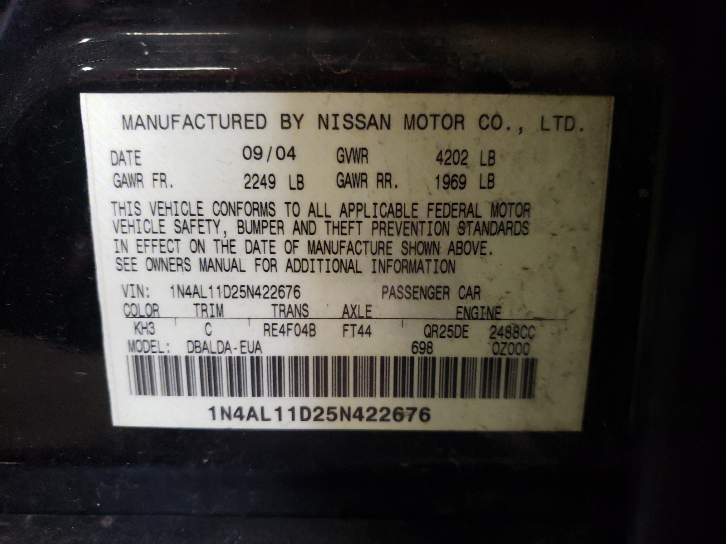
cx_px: 363
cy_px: 272
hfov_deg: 67.3
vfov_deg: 53.1
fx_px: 545
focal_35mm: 26
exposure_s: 1/60.2
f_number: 1.5
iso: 265
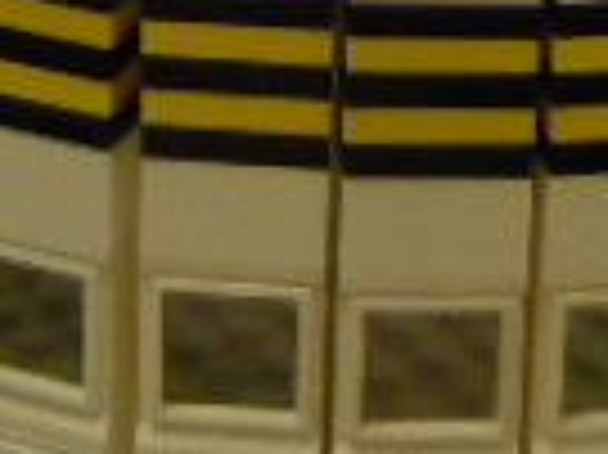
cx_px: -77
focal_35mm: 228
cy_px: -589
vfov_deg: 6.2
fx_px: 4001
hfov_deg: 8.6
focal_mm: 5.4
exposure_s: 1/25
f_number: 3.5
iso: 400
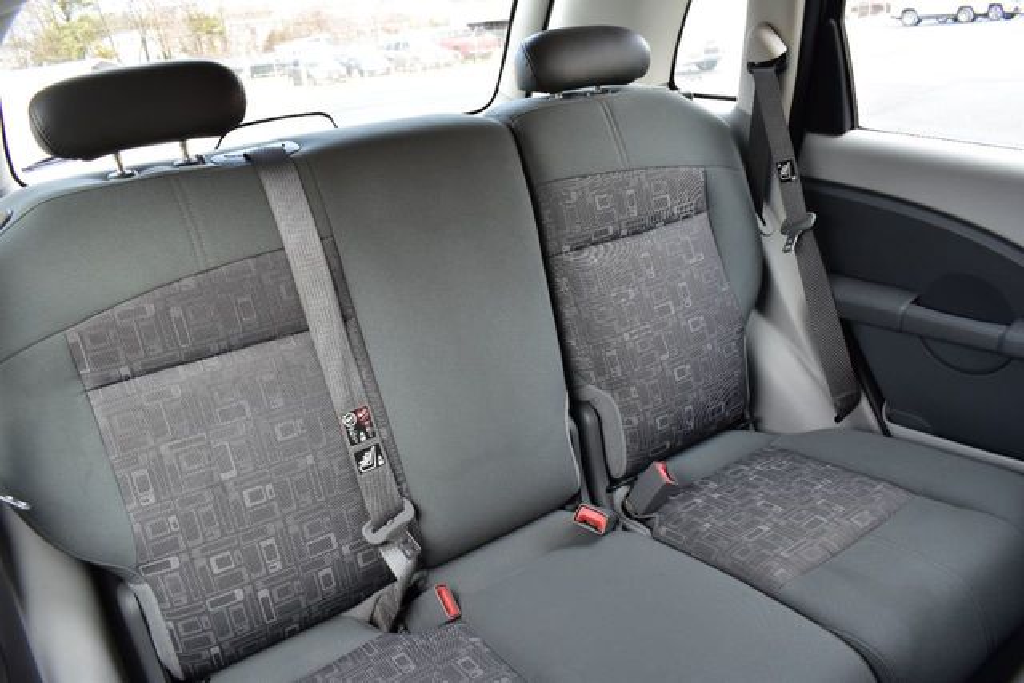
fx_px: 768
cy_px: 342
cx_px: 512
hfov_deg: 67.4
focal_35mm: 27
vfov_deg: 48.0
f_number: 8
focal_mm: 18
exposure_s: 1/50
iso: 400
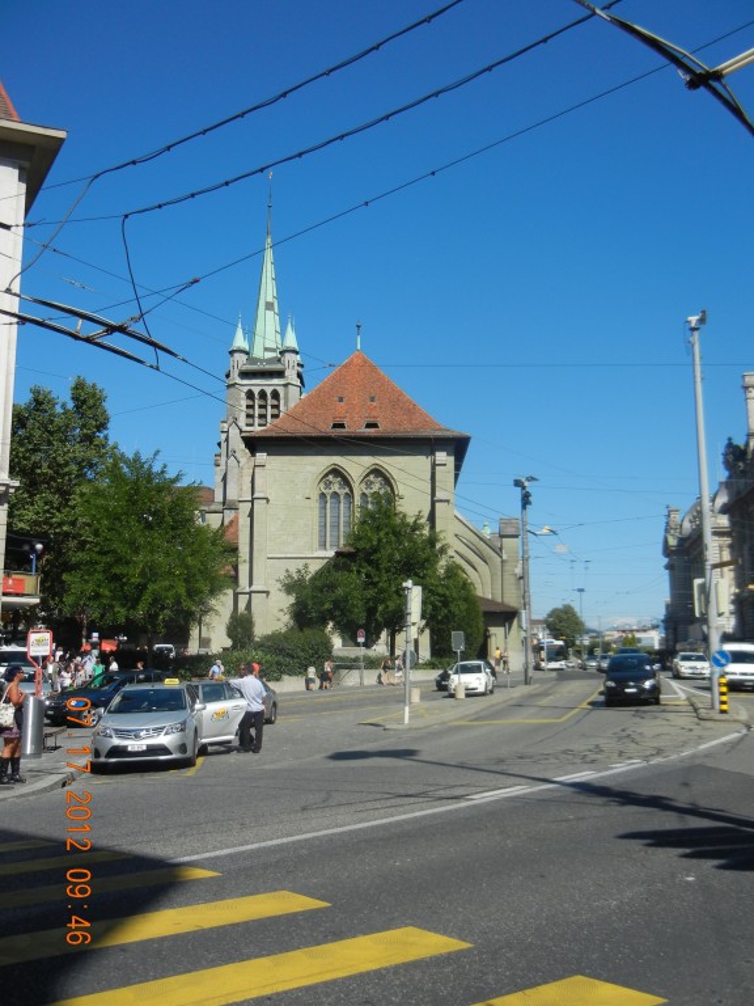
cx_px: 377
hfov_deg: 41.8
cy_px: 503
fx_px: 987
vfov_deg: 54.0
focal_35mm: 34
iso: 160
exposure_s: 1/440
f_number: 7.2
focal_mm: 6.2
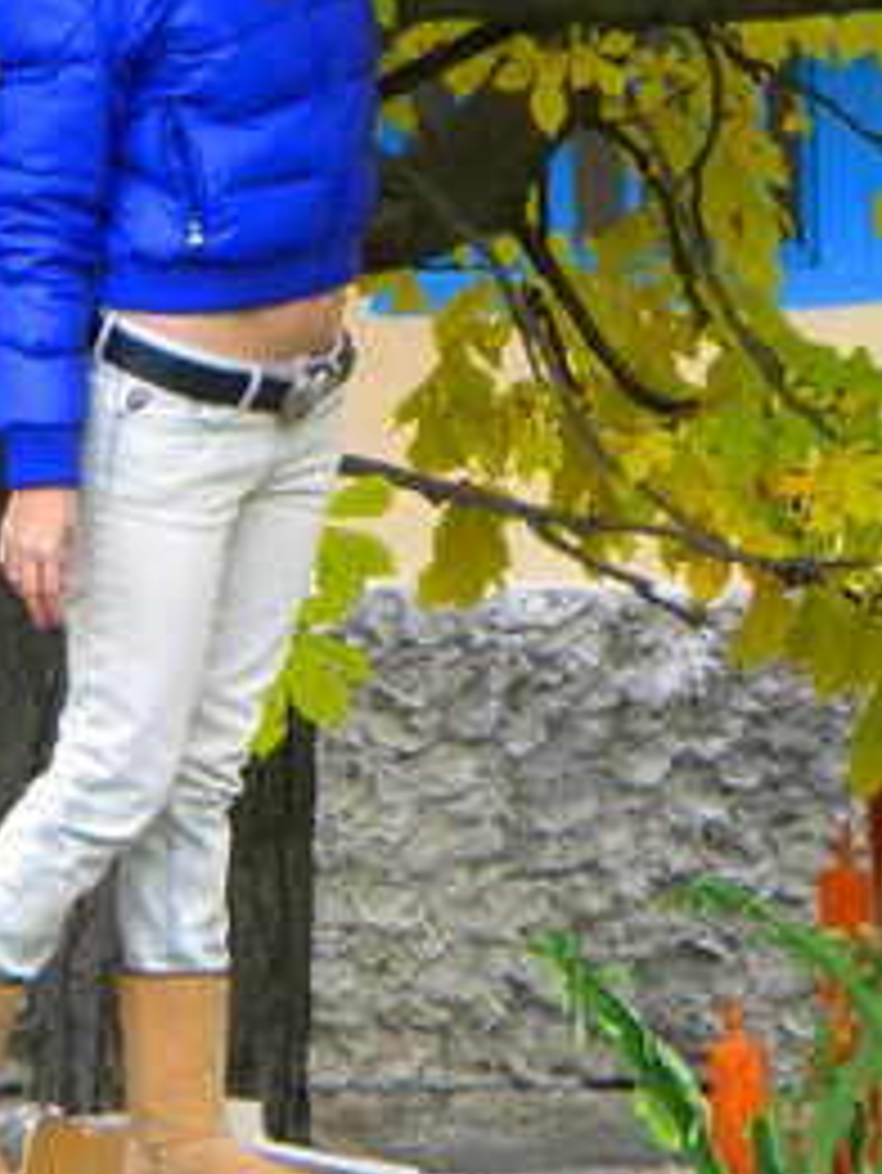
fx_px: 9131
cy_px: 243
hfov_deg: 5.5
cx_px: 279
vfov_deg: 7.3
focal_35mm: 269
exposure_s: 1/128
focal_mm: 28.3
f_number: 5
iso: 400
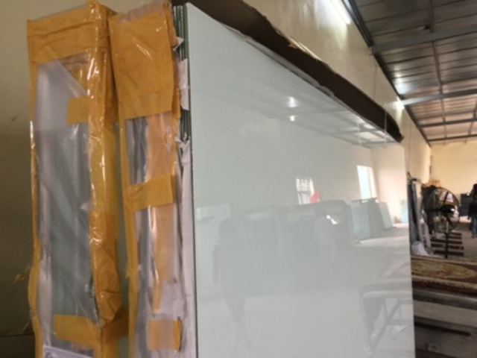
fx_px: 400
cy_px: 179
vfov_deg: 48.2
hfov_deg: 61.7
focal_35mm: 29
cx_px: 238
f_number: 2.2
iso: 160
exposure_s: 1/33
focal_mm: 4.15
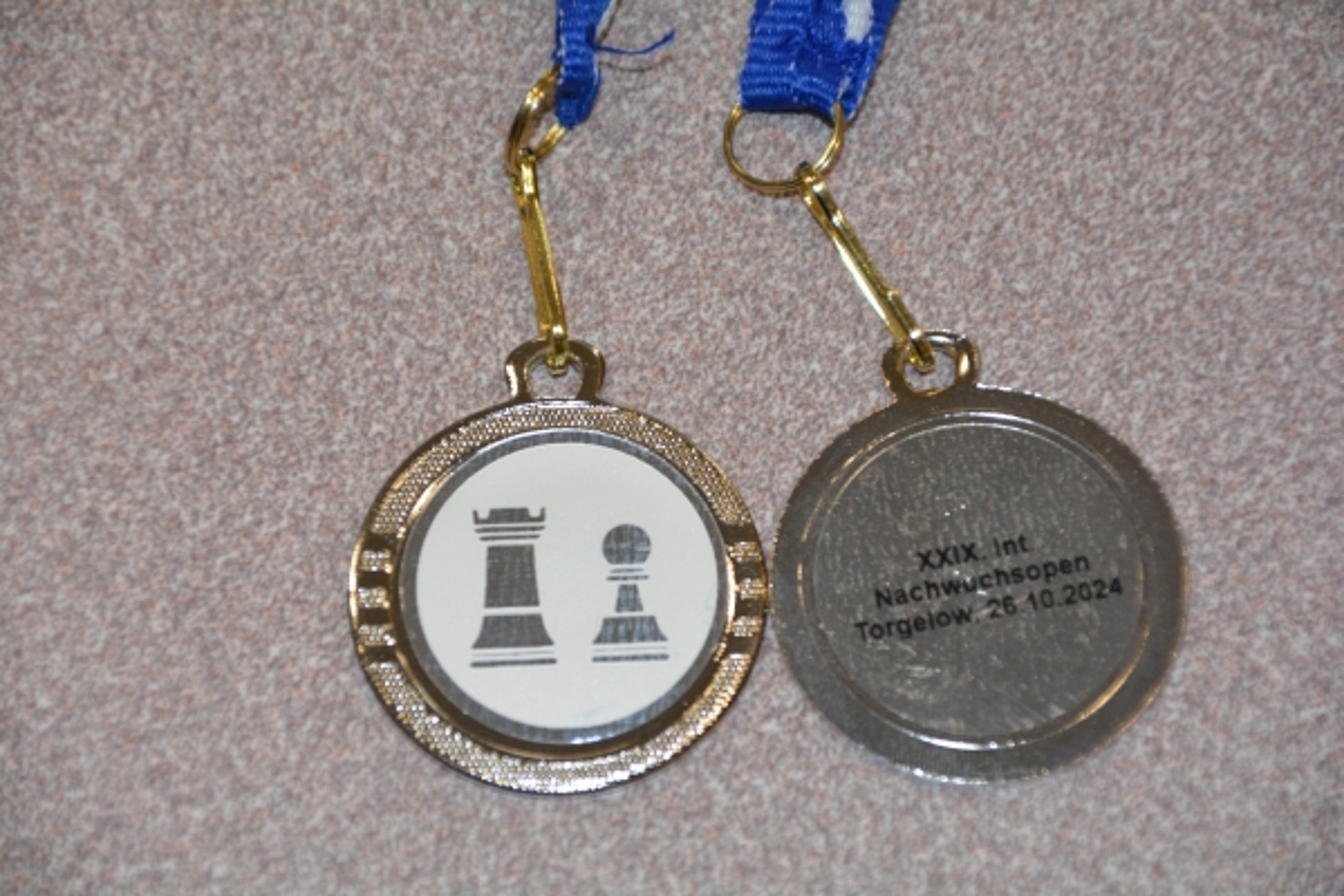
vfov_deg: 5.4
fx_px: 9519
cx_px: 672
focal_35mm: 255
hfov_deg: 8.1
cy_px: 448
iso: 800
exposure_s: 1/60
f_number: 6
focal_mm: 170
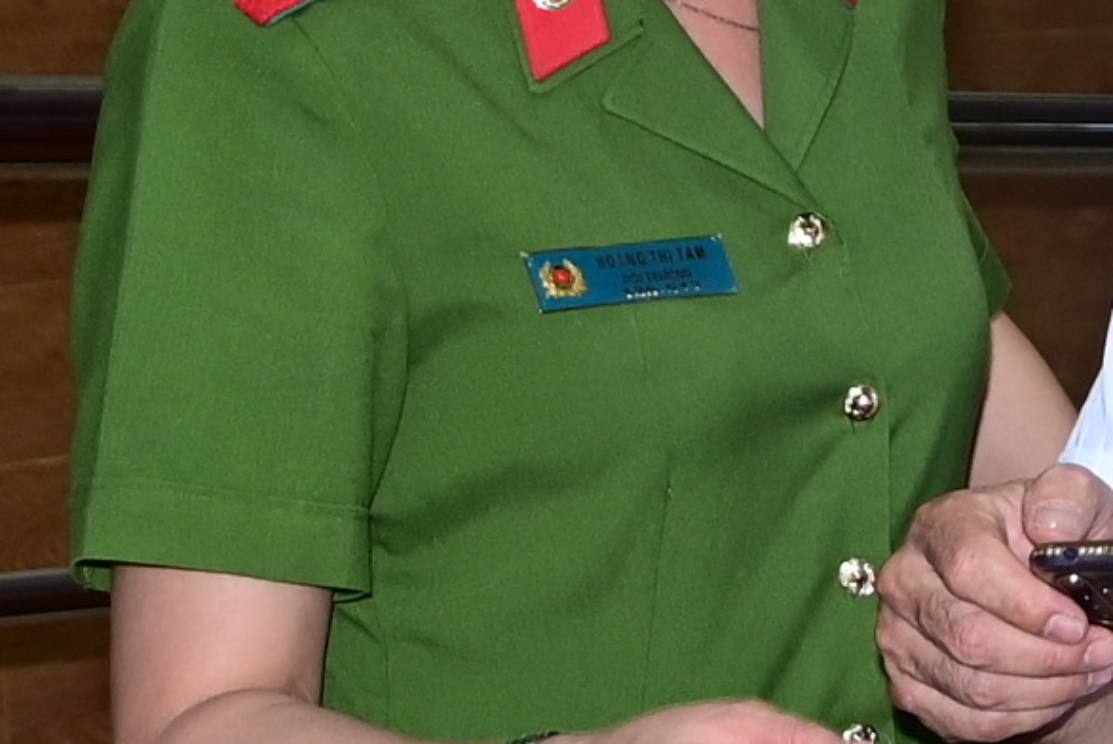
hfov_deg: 9.6
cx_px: 2412
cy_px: 241
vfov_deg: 7.0
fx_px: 6066
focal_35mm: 196
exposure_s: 1/200
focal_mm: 26
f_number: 4.5
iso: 400
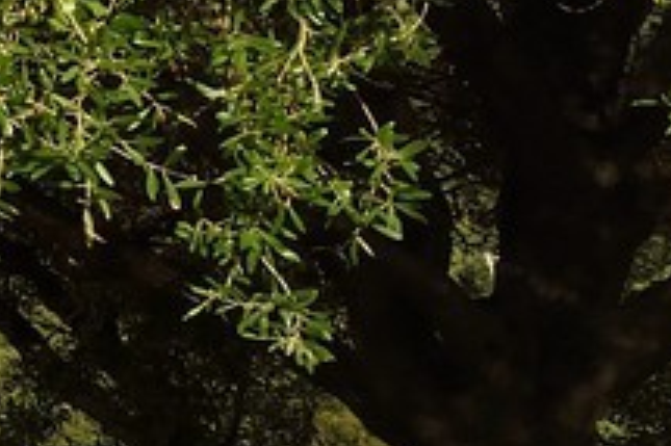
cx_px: -1629
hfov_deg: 9.2
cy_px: -271
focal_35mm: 149
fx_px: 2775
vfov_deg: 8.9
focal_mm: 20
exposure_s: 1/200
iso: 200
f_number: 11
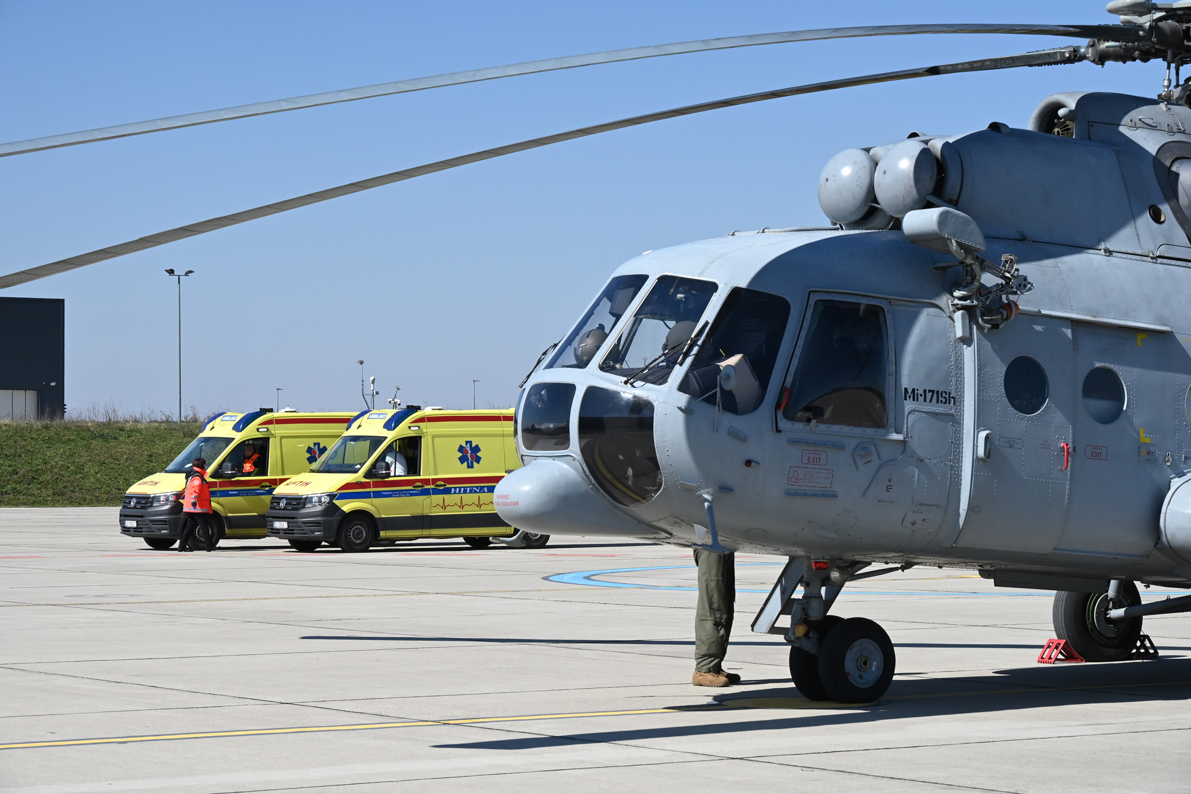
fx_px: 3110
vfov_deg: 14.6
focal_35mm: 94
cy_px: 397
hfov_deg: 21.7
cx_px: 596
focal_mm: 94
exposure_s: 1/2500
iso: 1600
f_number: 13
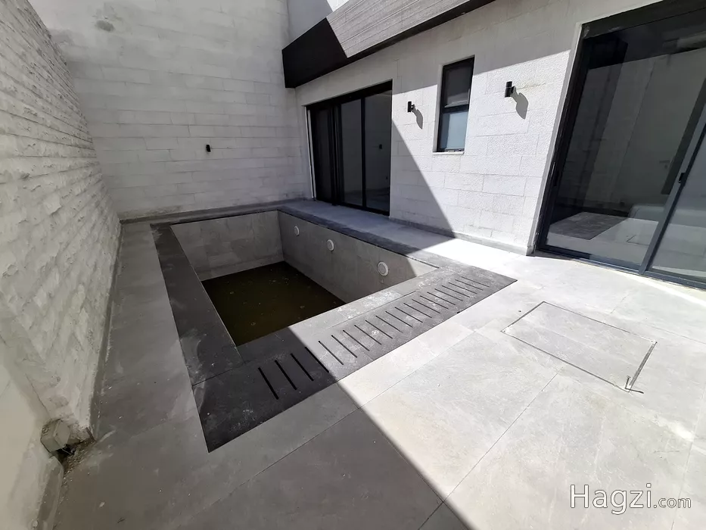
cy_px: 265
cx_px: 353
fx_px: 265
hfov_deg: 106.2
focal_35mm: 13
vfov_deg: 89.9
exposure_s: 1/1035
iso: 40
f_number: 2.2
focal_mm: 1.74
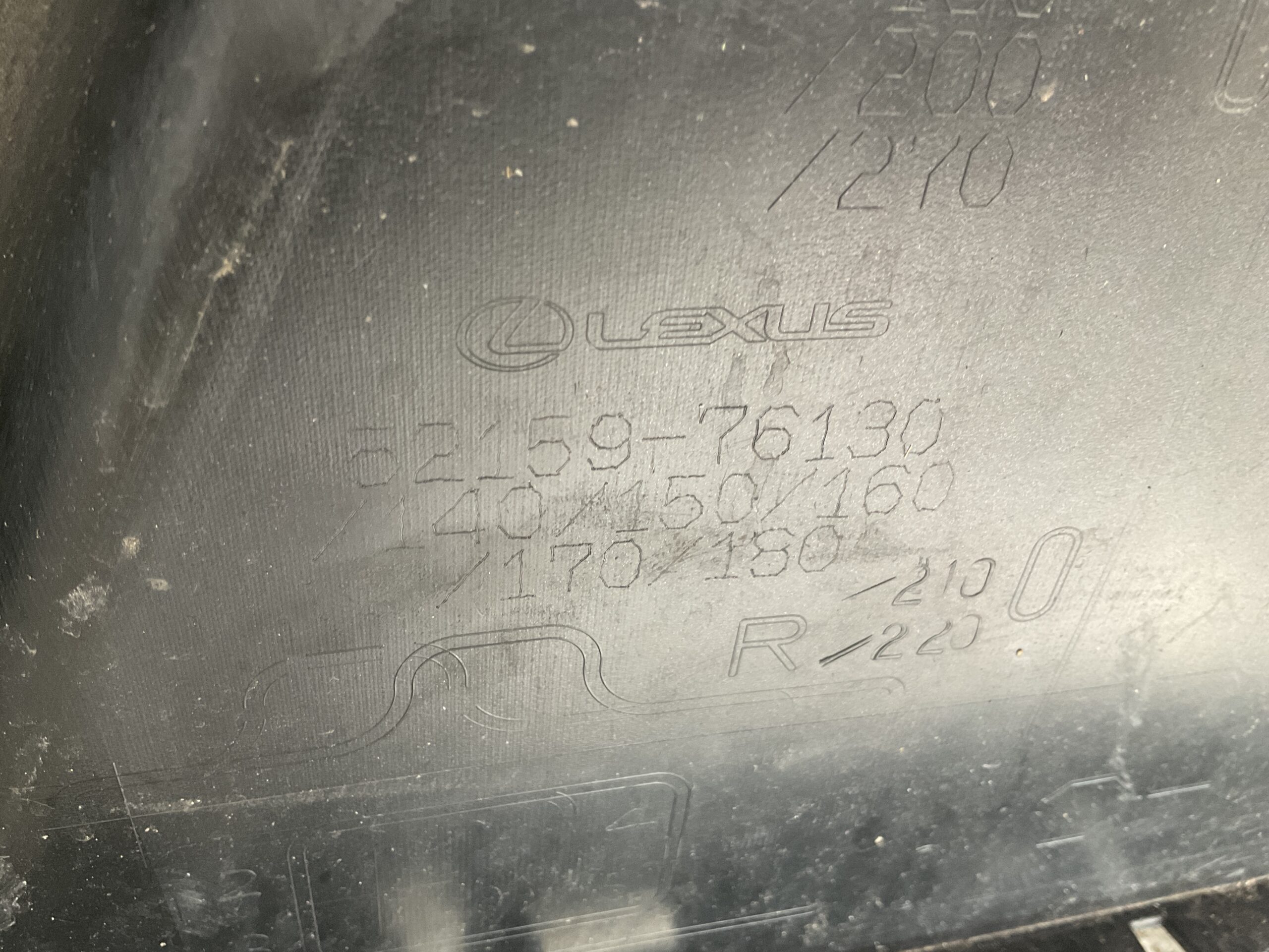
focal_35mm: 29
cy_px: 476
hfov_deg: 61.7
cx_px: 634
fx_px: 1063
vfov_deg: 48.2
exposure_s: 1/60
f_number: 1.8
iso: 100
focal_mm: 3
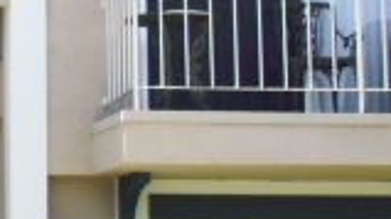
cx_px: -202
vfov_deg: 7.2
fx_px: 1729
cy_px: 54
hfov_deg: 12.3
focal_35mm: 167
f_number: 8
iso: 200
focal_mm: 6.2
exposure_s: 1/125
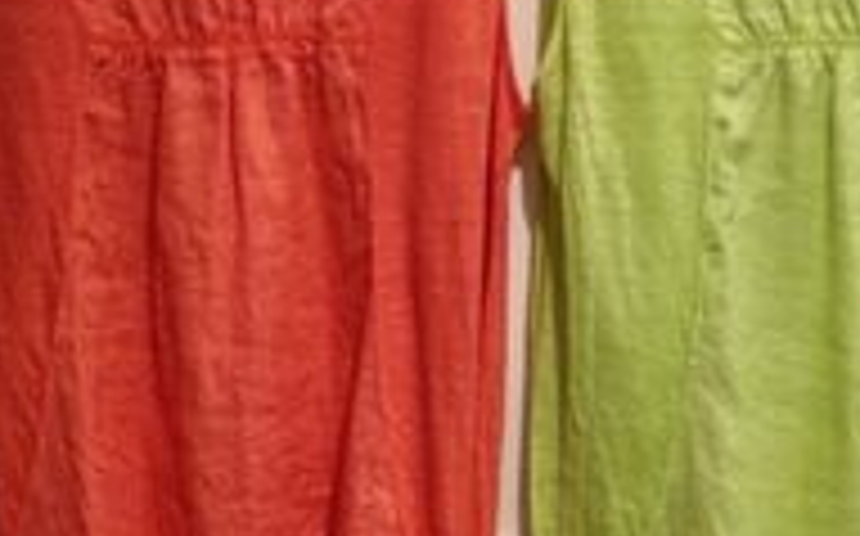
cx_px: 516
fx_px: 2131
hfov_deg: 22.8
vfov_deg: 14.3
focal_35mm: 91
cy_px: 196
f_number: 2.4
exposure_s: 1/40
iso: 80
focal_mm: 4.28
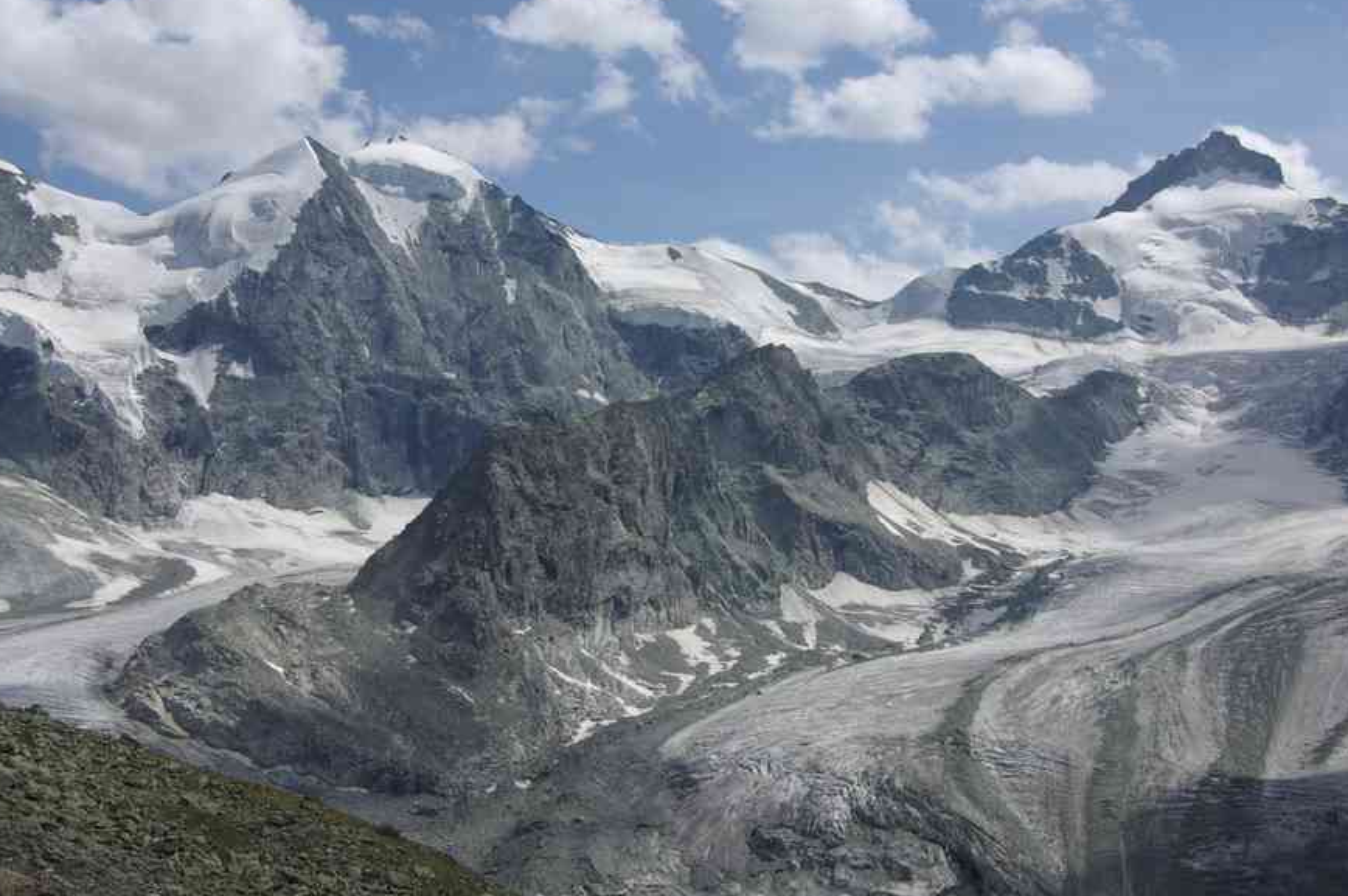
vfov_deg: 22.4
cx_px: 654
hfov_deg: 33.1
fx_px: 2266
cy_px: 419
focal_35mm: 61
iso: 100
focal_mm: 35
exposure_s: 1/350
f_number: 8
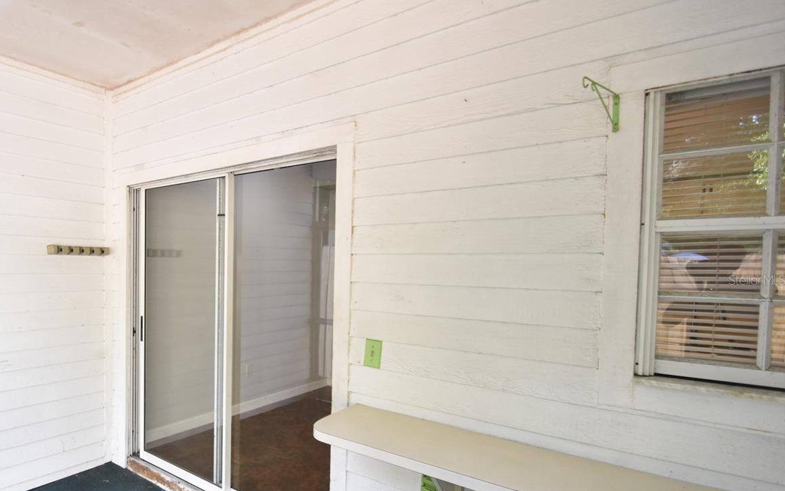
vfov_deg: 57.0
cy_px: 280
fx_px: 449
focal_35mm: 21
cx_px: 249
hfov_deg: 79.0
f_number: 3.5
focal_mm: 10
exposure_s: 1/125
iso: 800
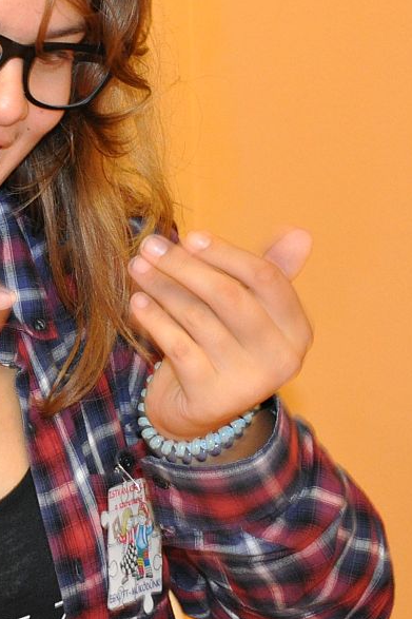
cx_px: -398
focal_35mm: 147
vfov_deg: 14.0
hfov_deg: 8.8
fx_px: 2525
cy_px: 291
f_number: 4.2
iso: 800
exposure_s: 1/60
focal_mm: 32
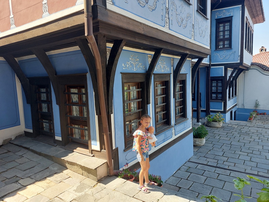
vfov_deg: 56.8
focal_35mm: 24
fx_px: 187
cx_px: 134
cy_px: 101
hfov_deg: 71.6
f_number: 1.8
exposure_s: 1/187
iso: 25
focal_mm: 5.23
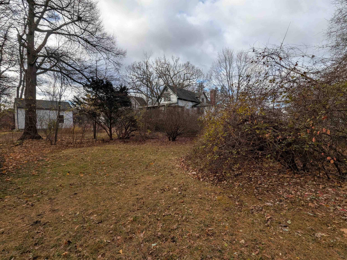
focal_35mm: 16
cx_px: 174
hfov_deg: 94.5
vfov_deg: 78.1
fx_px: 160
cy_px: 130
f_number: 2.2
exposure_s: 1/997
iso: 45
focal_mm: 2.22
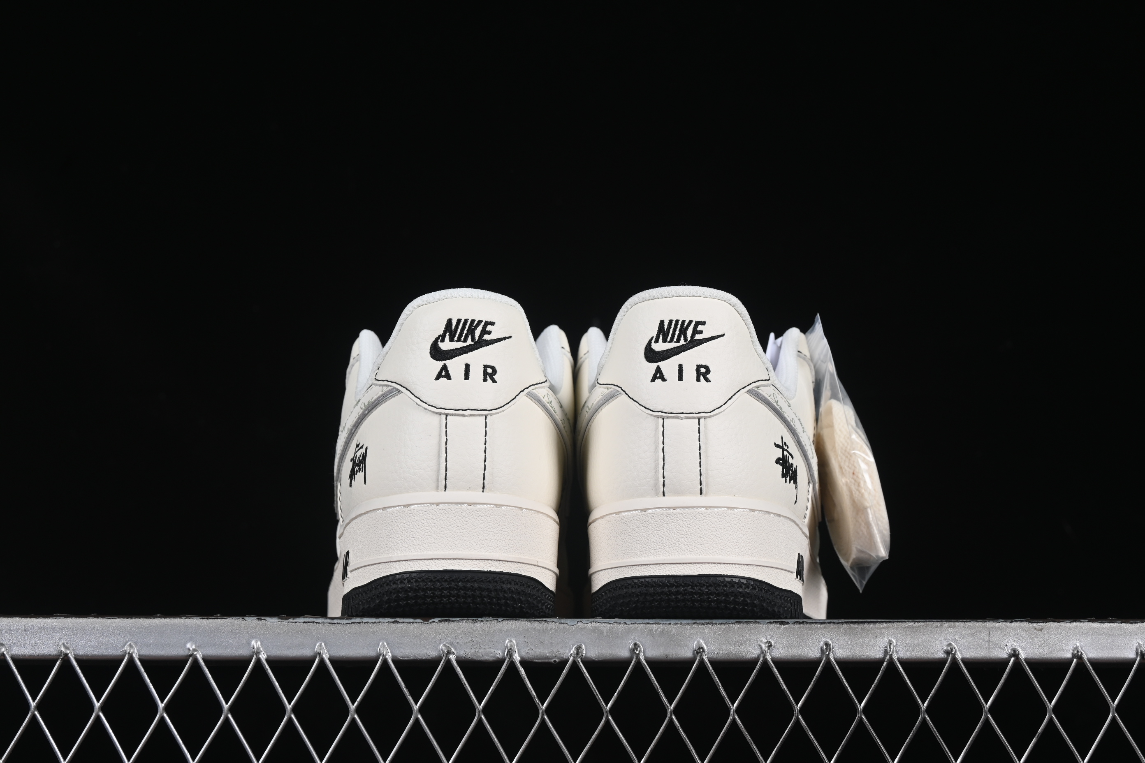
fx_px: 2385
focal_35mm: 75
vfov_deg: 18.2
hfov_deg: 27.0
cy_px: 382
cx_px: 572
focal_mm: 50
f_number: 8
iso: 160
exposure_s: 1/80
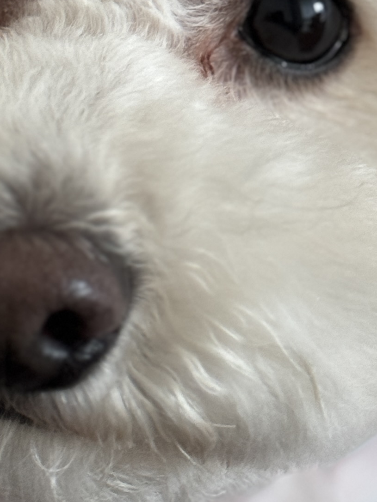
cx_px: 148
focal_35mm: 178
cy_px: 69
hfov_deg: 8.3
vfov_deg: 11.1
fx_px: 2585
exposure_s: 1/60
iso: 160
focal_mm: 6.86
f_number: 1.78
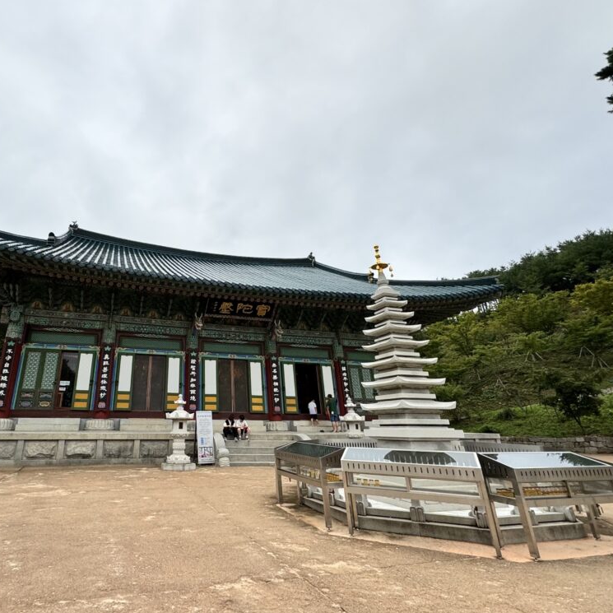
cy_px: 302
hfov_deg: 82.2
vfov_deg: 84.0
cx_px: 225
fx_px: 341
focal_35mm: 17
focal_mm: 2.22
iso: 40
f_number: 2.2
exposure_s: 1/373
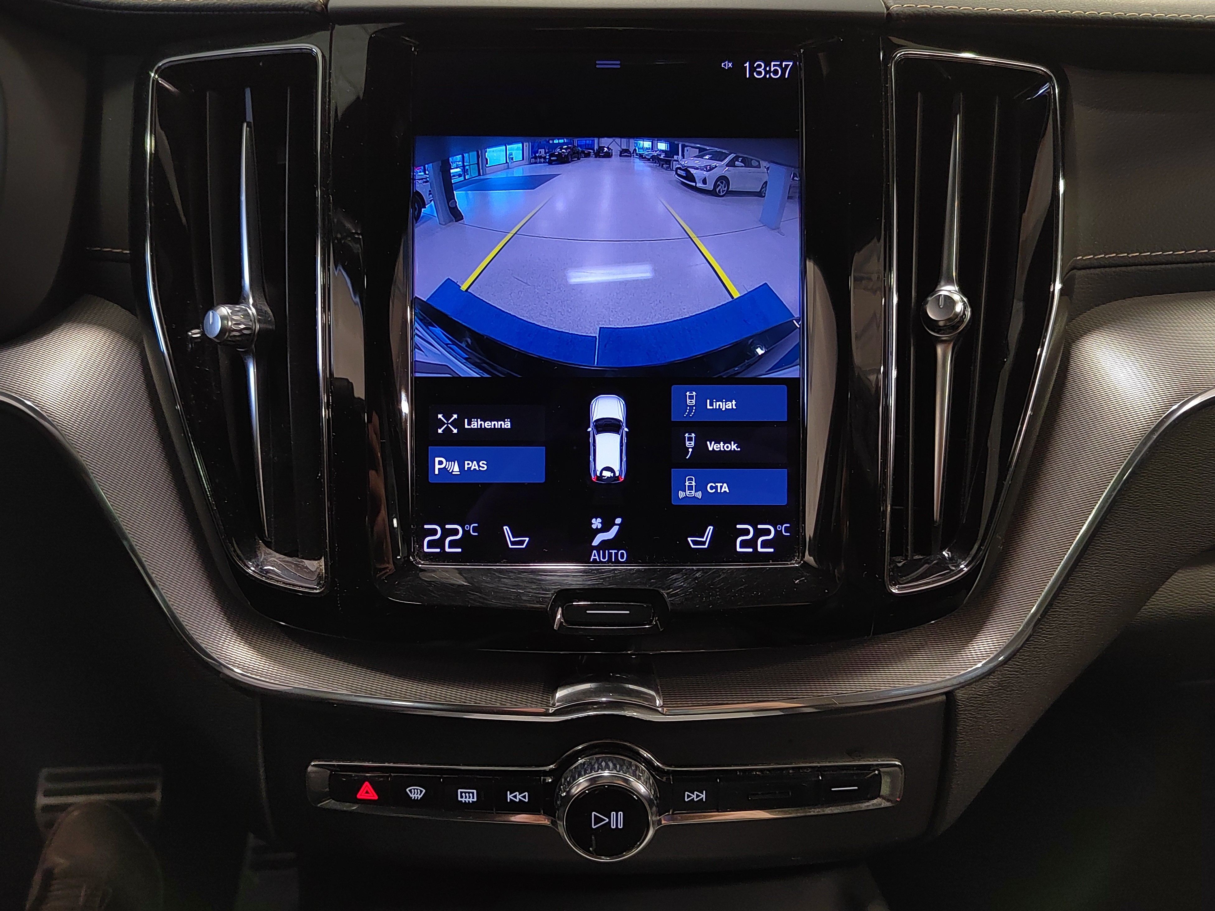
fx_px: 948
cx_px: 608
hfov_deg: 65.3
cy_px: 456
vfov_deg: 51.4
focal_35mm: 27
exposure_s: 1/50
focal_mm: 5.52
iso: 2053
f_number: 1.9
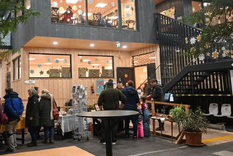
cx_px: 77
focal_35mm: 38
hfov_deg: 50.1
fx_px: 244
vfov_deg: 35.3
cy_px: 64
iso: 2500
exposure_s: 1/125
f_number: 4.5
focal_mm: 27.5
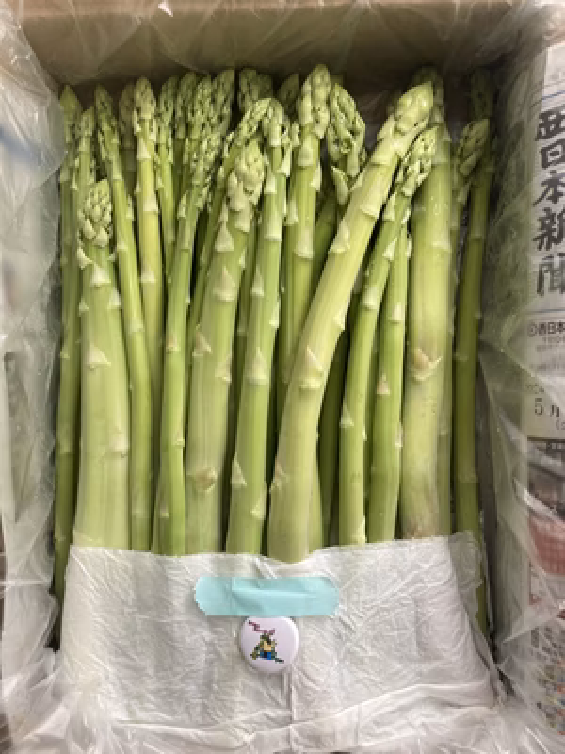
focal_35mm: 28
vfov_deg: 63.4
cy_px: 377
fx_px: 609
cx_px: 282
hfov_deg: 49.7
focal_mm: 3.99
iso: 100
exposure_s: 1/60
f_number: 1.8
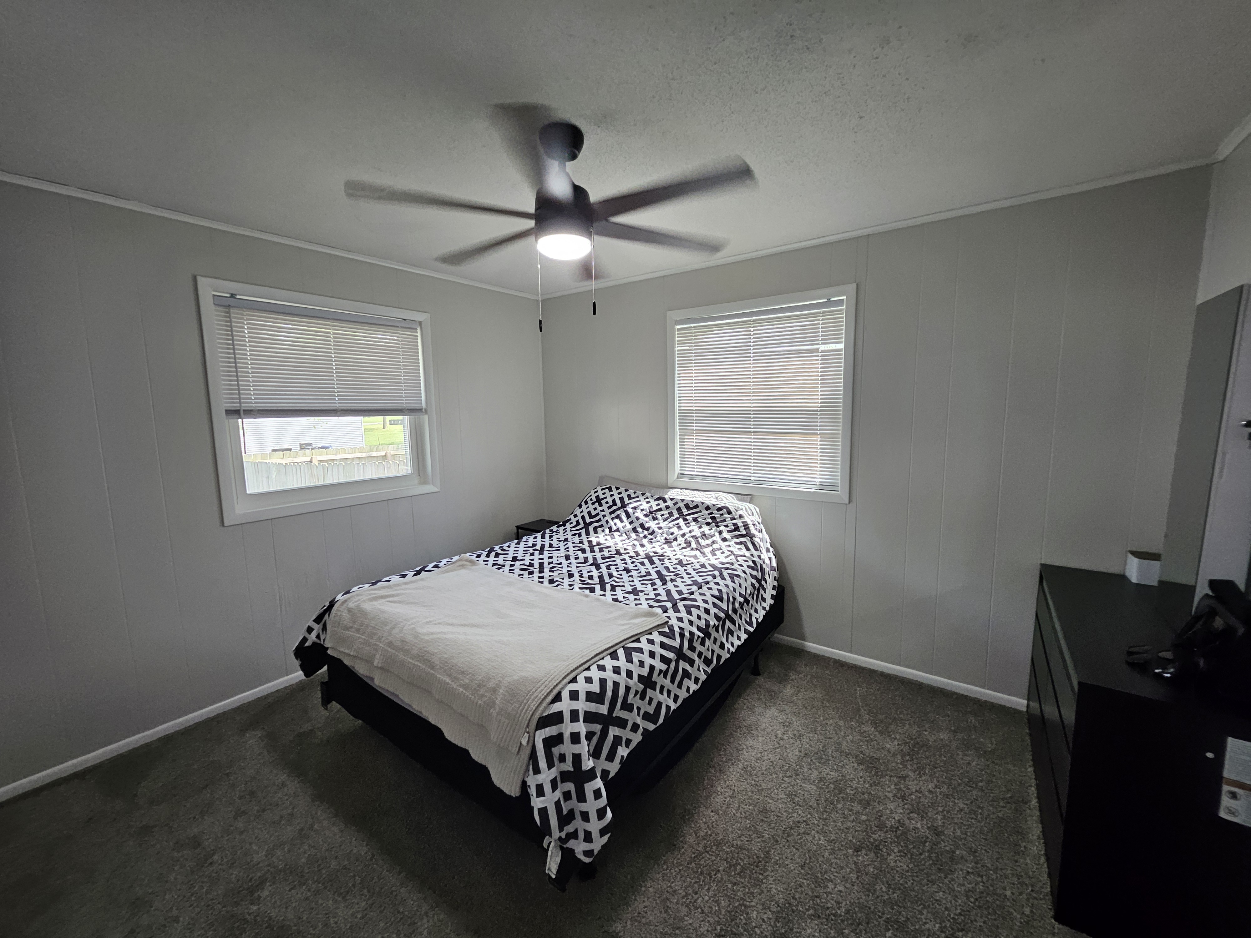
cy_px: 469
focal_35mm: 13
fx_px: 470
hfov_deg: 106.2
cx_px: 626
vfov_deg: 89.9
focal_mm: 1.74
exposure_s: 1/60
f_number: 2.2
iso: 125
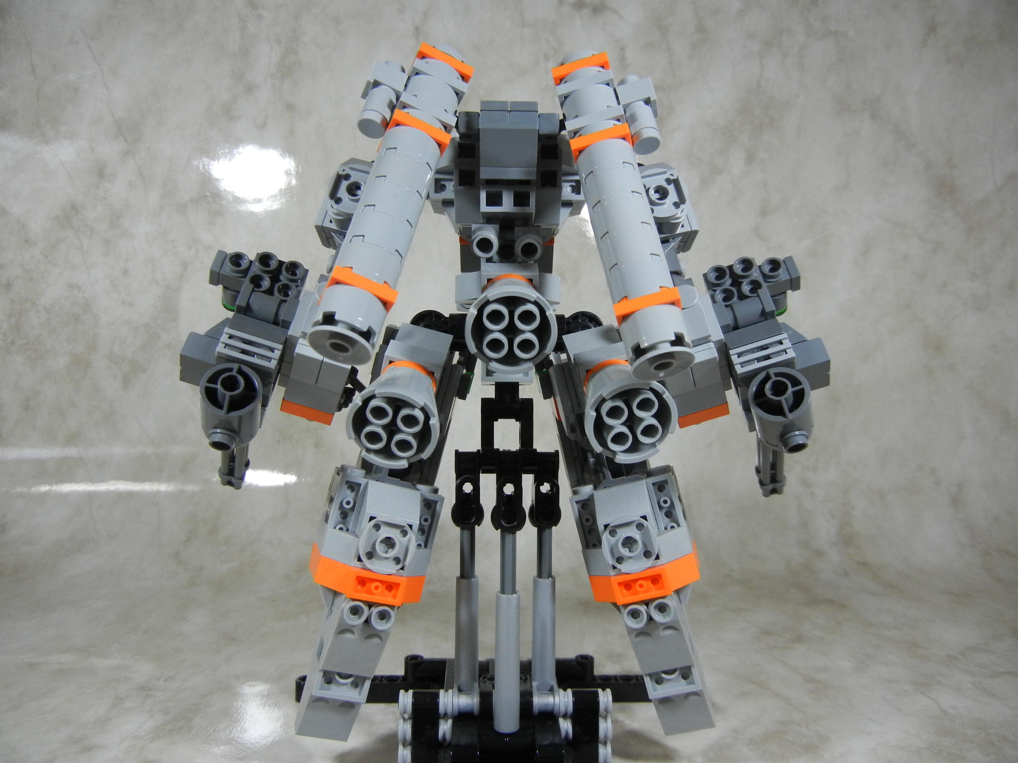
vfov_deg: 46.8
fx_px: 882
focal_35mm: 30
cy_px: 382
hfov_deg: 60.0
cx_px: 509
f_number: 3.5
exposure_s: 1/89.7
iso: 400
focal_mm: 5.4
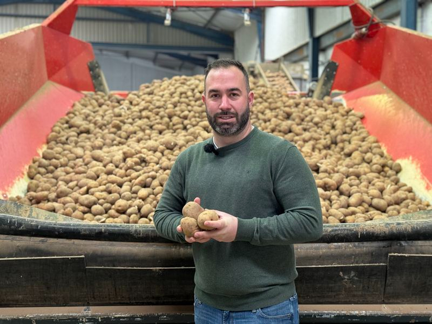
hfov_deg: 39.7
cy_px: 162
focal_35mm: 48
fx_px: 599
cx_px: 216
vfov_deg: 30.3
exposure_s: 1/50
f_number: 1.78
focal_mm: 6.86
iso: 250
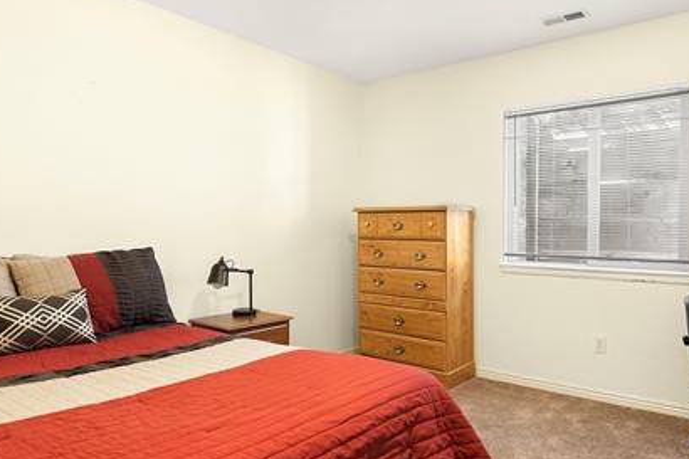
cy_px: 234
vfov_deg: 51.2
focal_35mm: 25
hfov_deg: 71.0
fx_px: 478
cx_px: 405
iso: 2000
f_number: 7.1
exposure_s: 1/3
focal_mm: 16
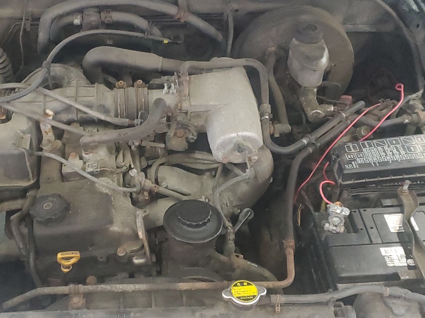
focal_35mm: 52
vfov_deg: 28.0
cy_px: 183
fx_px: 638
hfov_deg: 36.2
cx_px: 119
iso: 337
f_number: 1.5
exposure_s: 1/30
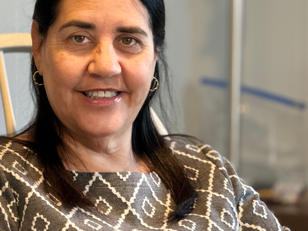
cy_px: 84
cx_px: 108
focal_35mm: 173
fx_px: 1539
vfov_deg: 8.6
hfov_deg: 11.4
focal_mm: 15.66
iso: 500
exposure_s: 1/60
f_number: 2.8
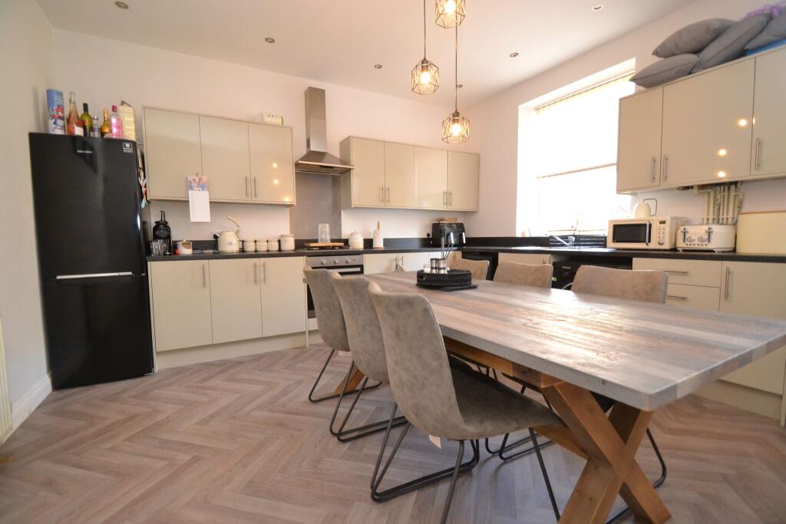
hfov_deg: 100.4
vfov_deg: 77.3
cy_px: 262
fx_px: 328
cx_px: 393
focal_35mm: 15
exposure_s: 1/60
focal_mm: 10
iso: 1400
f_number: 3.5
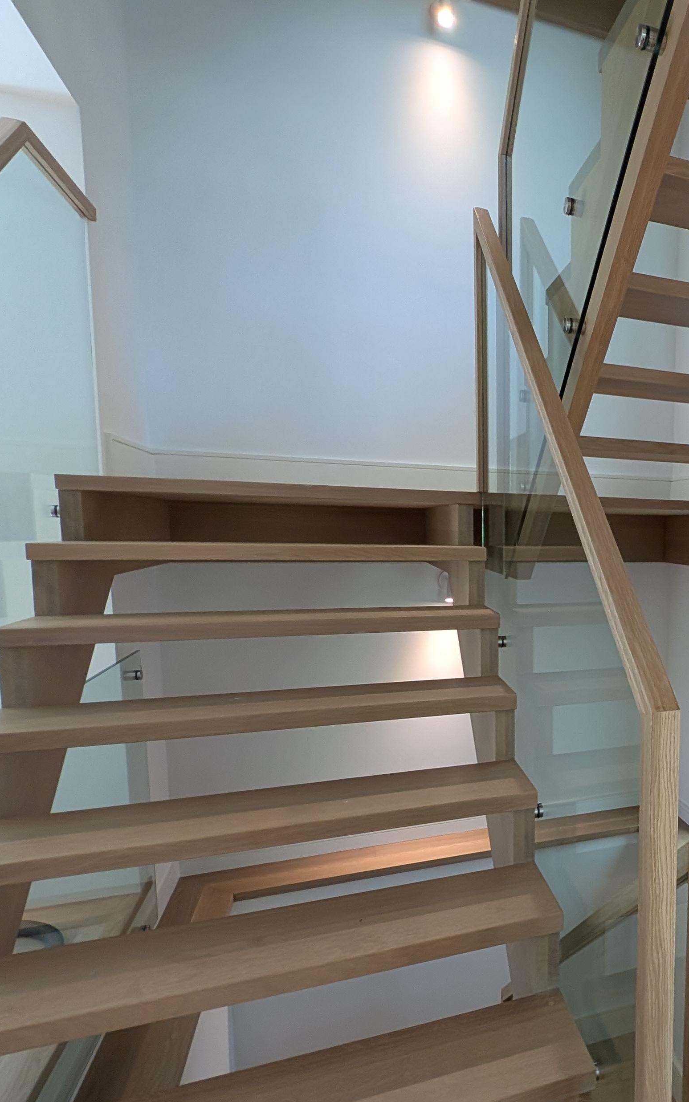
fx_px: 631
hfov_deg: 49.2
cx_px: 654
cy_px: 609
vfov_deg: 82.0
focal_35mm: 21
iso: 281
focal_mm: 2.23
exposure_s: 1/120
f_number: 1.95
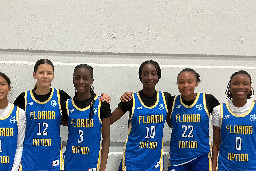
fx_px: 398
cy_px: 143
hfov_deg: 35.4
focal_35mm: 56
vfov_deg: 23.7
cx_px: 92
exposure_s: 1/60
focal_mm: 3
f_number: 1.8
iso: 125
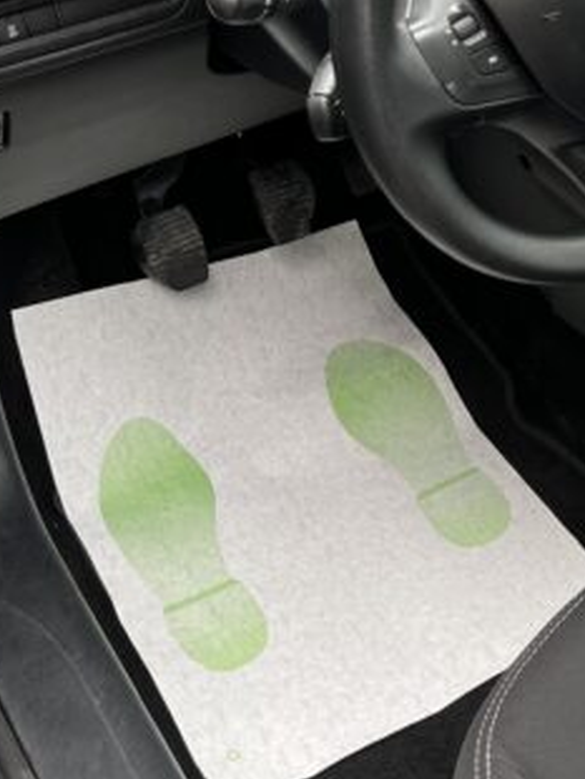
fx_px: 1508
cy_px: 188
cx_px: 485
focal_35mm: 67
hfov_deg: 21.6
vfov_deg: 28.5
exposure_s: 1/121
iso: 50
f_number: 1.5
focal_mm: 5.7
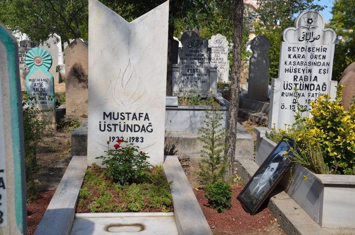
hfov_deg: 41.2
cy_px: 118
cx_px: 178
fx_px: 472
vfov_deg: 27.9
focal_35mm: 48
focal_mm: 32
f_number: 8
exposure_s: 1/250
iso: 100
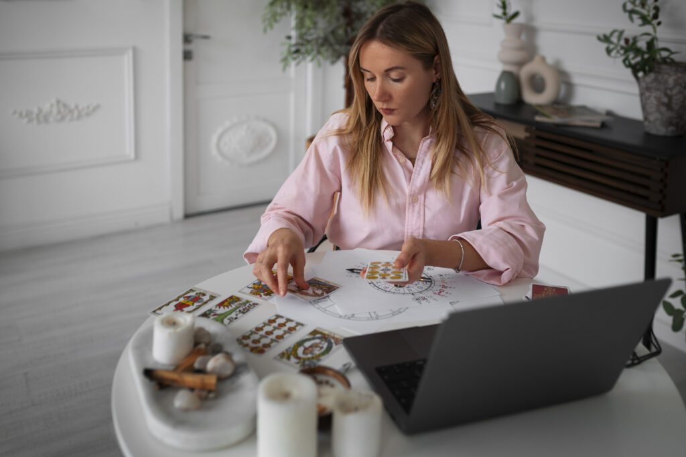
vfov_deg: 37.8
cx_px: 343
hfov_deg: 54.5
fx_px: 666
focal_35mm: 35
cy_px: 228
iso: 500
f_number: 2.5
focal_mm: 35
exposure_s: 1/250
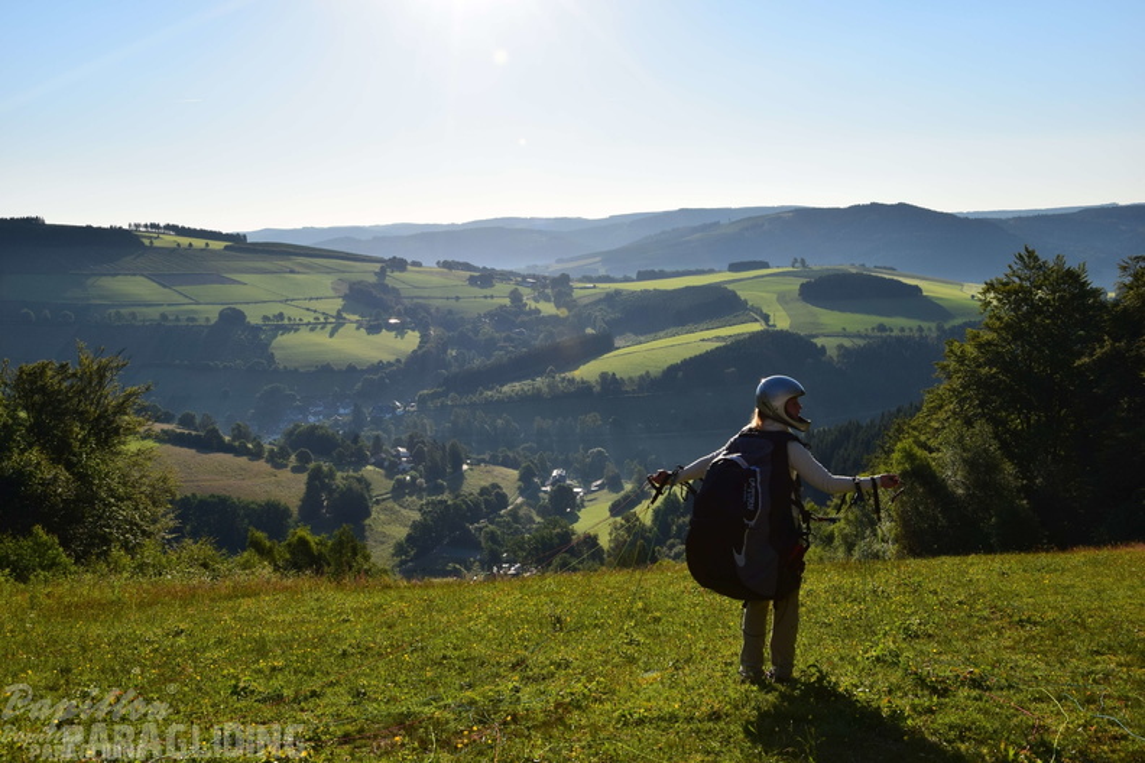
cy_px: 382
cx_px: 572
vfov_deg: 35.5
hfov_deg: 51.3
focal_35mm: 38
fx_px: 1193
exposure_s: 1/500
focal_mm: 25
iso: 220
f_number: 11
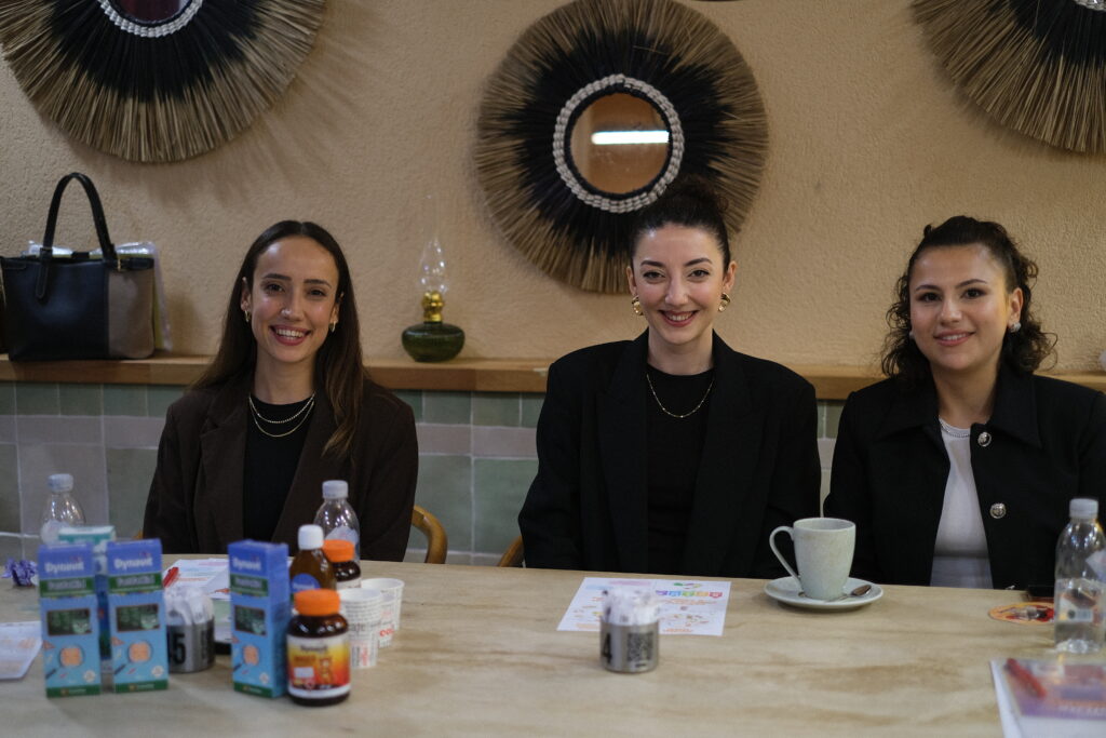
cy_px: 369
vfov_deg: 25.5
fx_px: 1628
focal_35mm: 53
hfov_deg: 37.5
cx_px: 553
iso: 250
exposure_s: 1/90
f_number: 1.6
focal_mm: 35
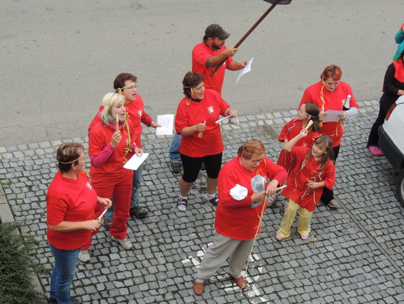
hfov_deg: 27.8
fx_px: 817
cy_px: 152
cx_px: 202
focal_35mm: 70
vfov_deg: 21.0
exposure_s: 1/400
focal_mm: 12.4
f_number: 3.9
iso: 320
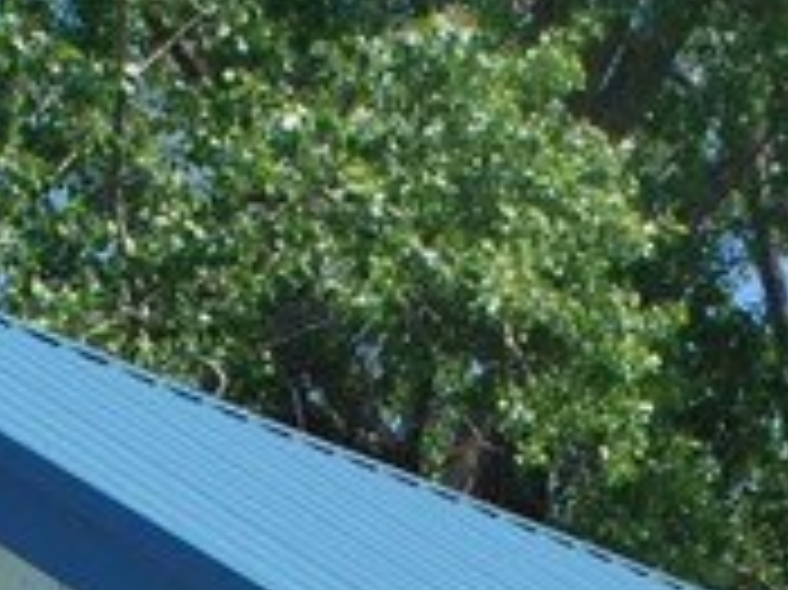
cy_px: 1401
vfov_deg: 8.4
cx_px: 380
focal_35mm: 161
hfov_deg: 12.3
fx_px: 3662
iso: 100
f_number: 8
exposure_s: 1/250
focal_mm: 18
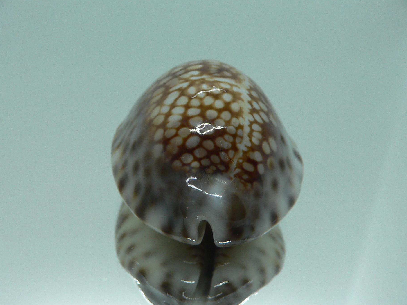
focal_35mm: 39
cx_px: 197
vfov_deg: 36.8
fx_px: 459
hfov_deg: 47.9
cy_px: 160
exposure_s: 1/60
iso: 80
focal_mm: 4.6
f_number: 2.8
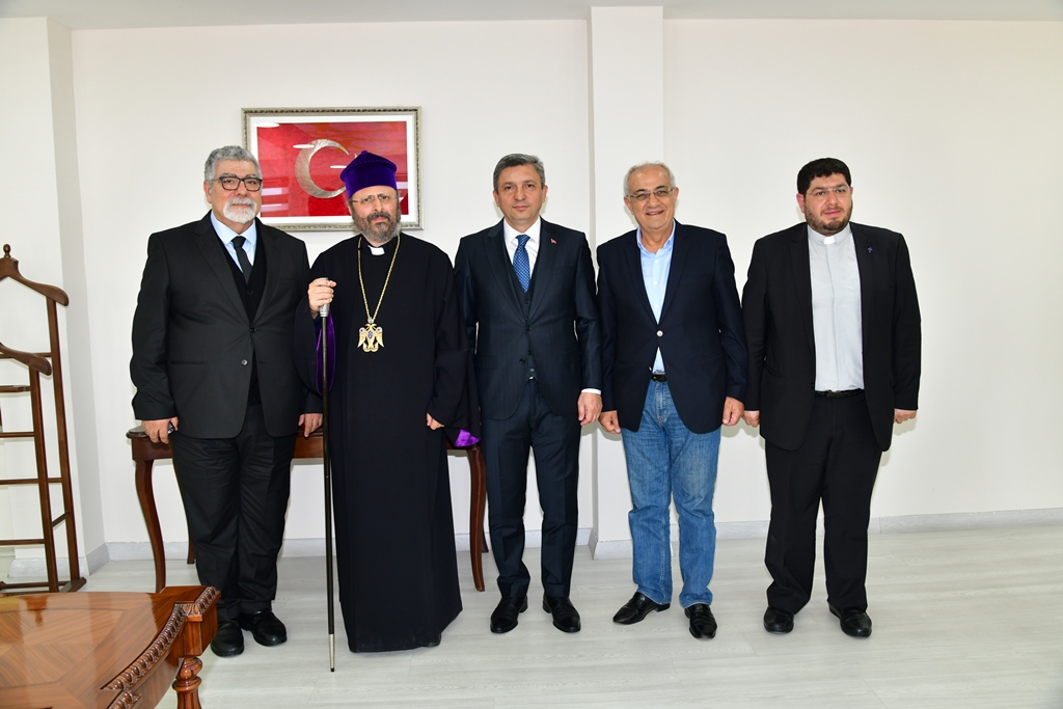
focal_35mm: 30
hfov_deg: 61.9
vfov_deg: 43.6
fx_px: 886
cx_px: 532
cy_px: 354
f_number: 6.3
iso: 800
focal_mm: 30
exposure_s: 1/100
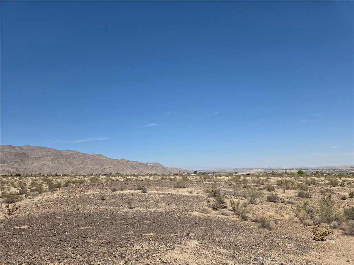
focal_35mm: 23
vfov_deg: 58.9
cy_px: 132
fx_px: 235
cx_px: 177
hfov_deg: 73.9
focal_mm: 6.3
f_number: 1.7
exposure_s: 1/7626
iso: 80
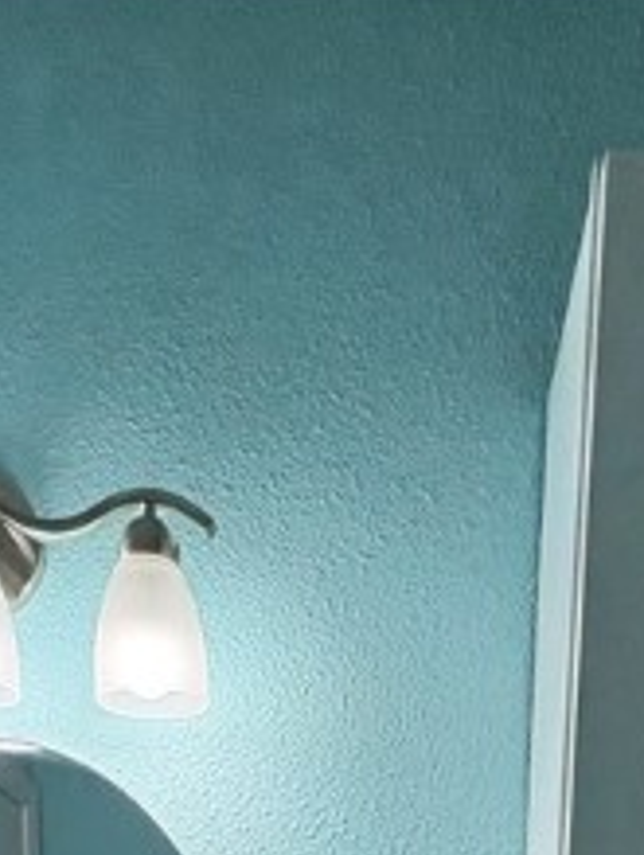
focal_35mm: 49
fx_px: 1212
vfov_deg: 25.1
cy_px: 1390
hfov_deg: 29.7
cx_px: 355
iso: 125
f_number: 2.2
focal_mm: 2.22
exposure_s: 1/120
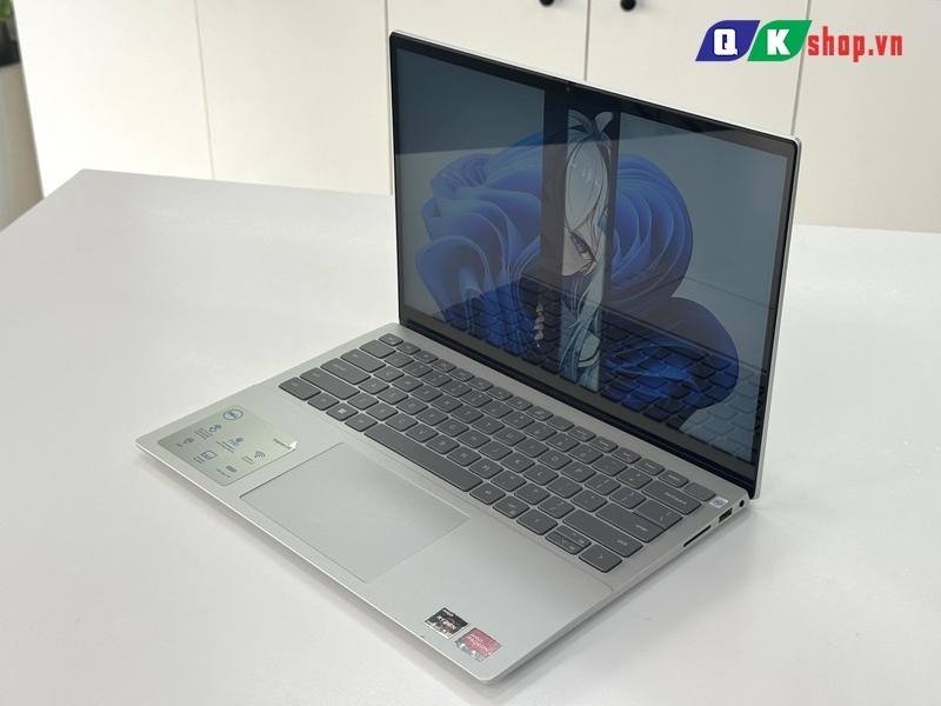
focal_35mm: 48
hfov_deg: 39.7
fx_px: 1305
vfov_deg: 30.3
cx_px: 470
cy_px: 353
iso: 64
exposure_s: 1/221
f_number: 1.78
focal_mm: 6.76
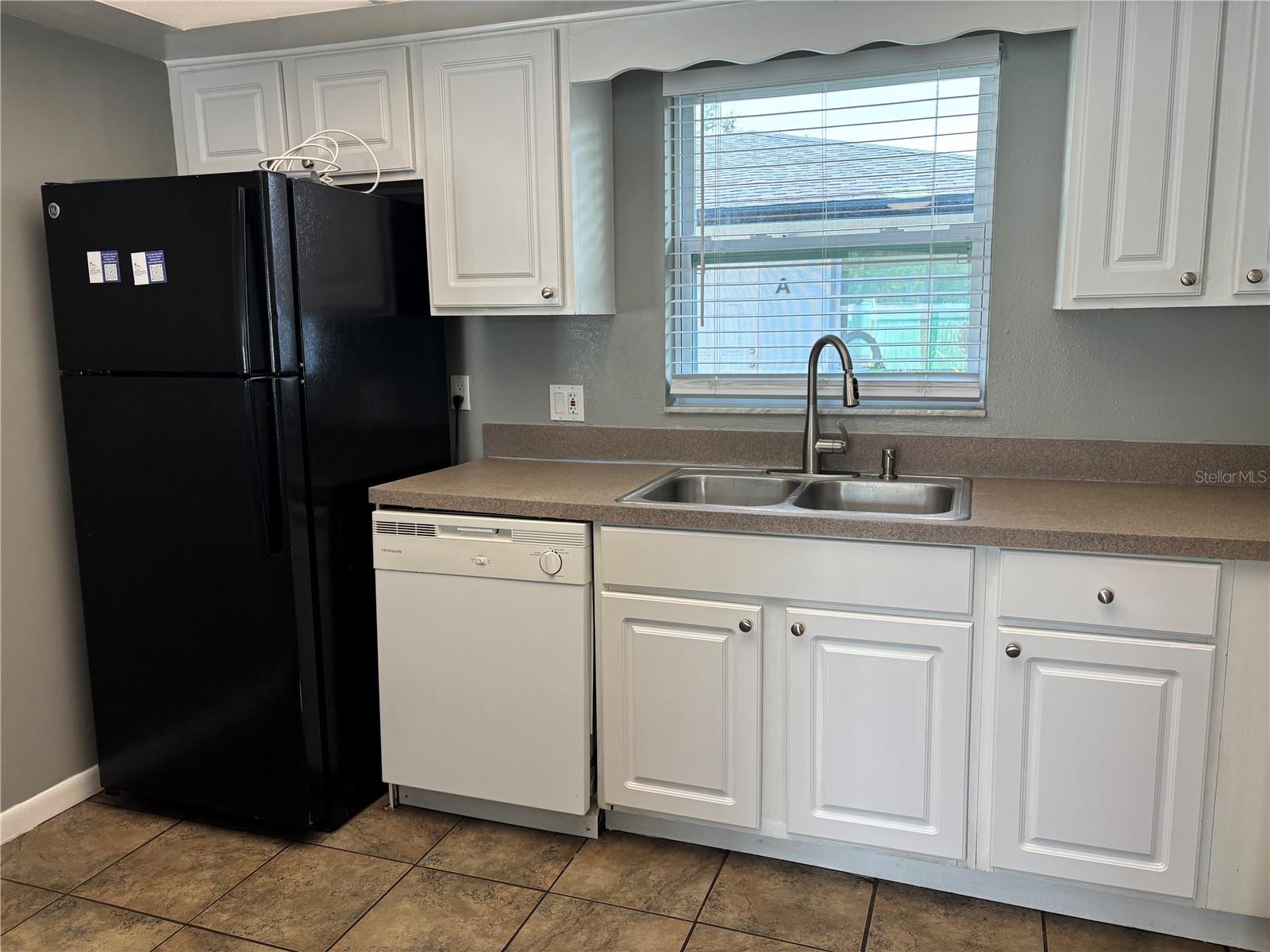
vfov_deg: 53.1
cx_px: 635
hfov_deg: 67.3
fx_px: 954
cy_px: 476
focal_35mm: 26
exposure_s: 1/120
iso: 64
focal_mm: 5.96
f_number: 1.6
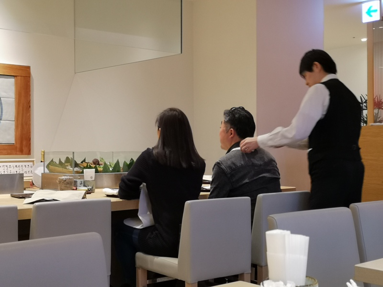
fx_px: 564
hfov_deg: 37.5
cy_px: 144
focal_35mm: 51
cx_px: 192
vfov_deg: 28.6
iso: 160
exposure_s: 1/33.3
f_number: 1.8
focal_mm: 3.95
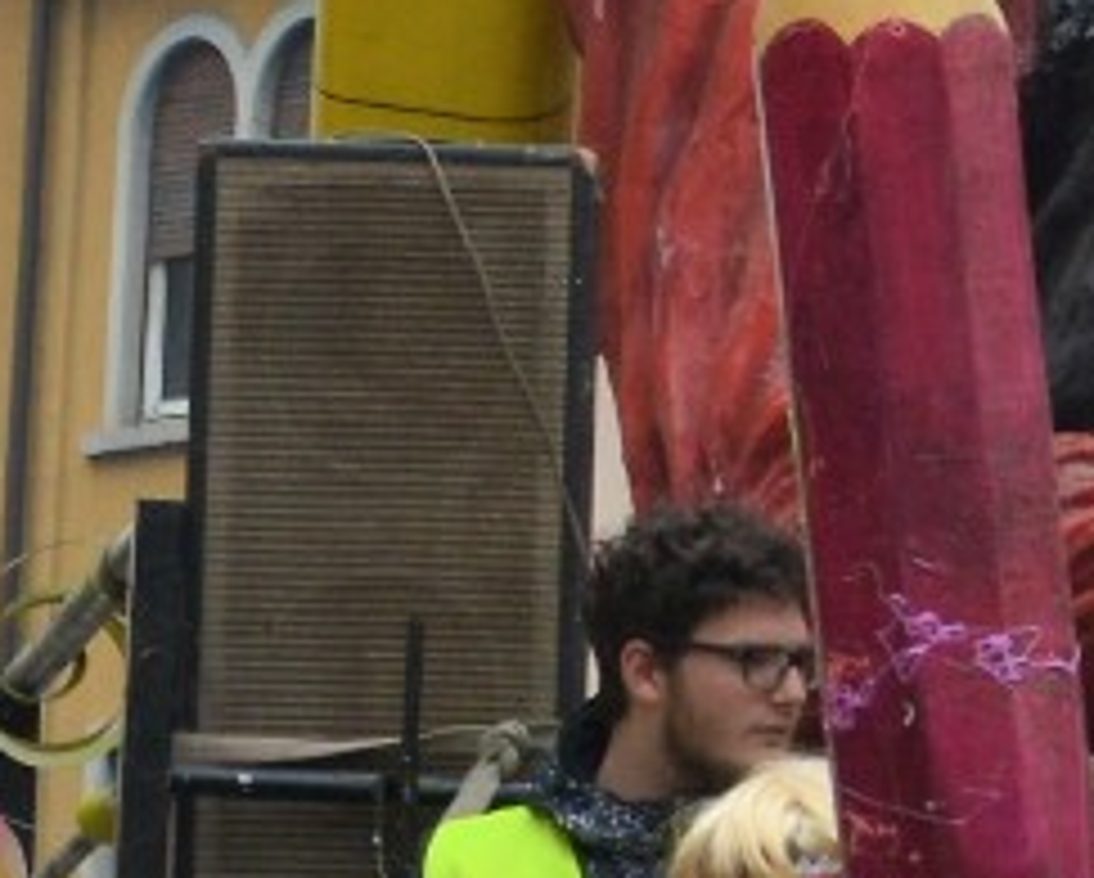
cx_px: 2242
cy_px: -412
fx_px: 11249
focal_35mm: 347
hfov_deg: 5.4
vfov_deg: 4.4
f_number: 7.1
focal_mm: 30
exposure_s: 1/200
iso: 200
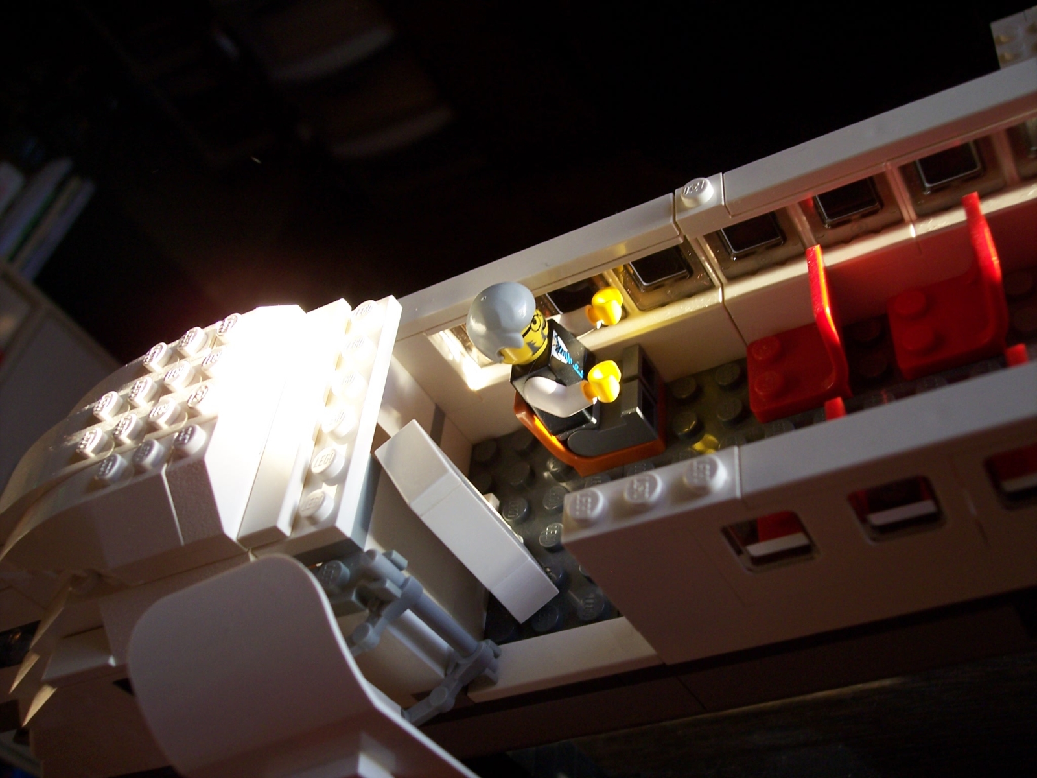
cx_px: 518
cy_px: 389
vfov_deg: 36.8
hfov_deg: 47.9
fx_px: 1168
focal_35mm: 39
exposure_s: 1/45
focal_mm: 8
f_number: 3.4
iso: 100
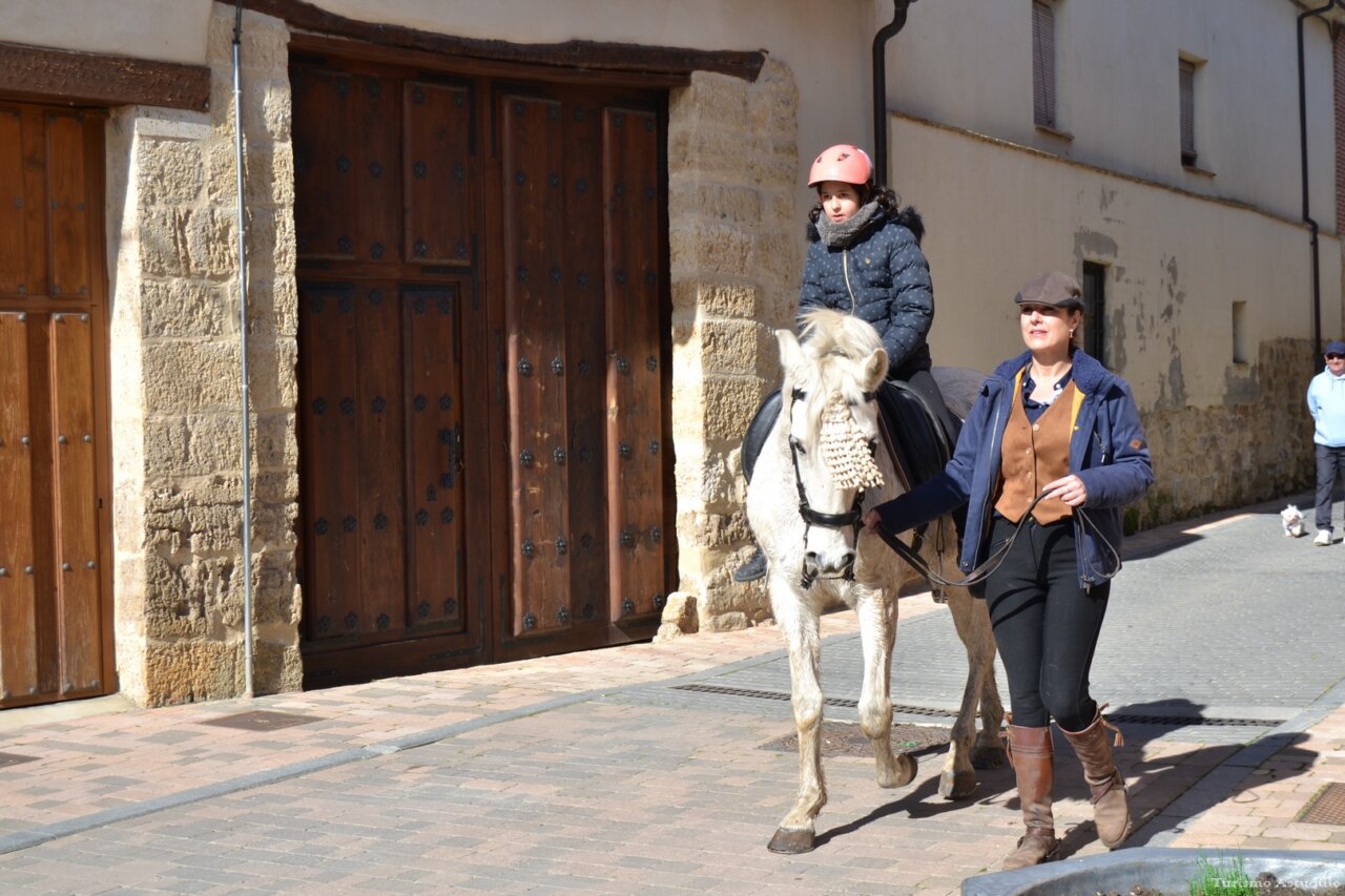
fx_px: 2129
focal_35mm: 57
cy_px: 448
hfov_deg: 35.1
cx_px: 672
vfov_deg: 23.8
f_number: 8
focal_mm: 38
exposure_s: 1/250
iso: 100
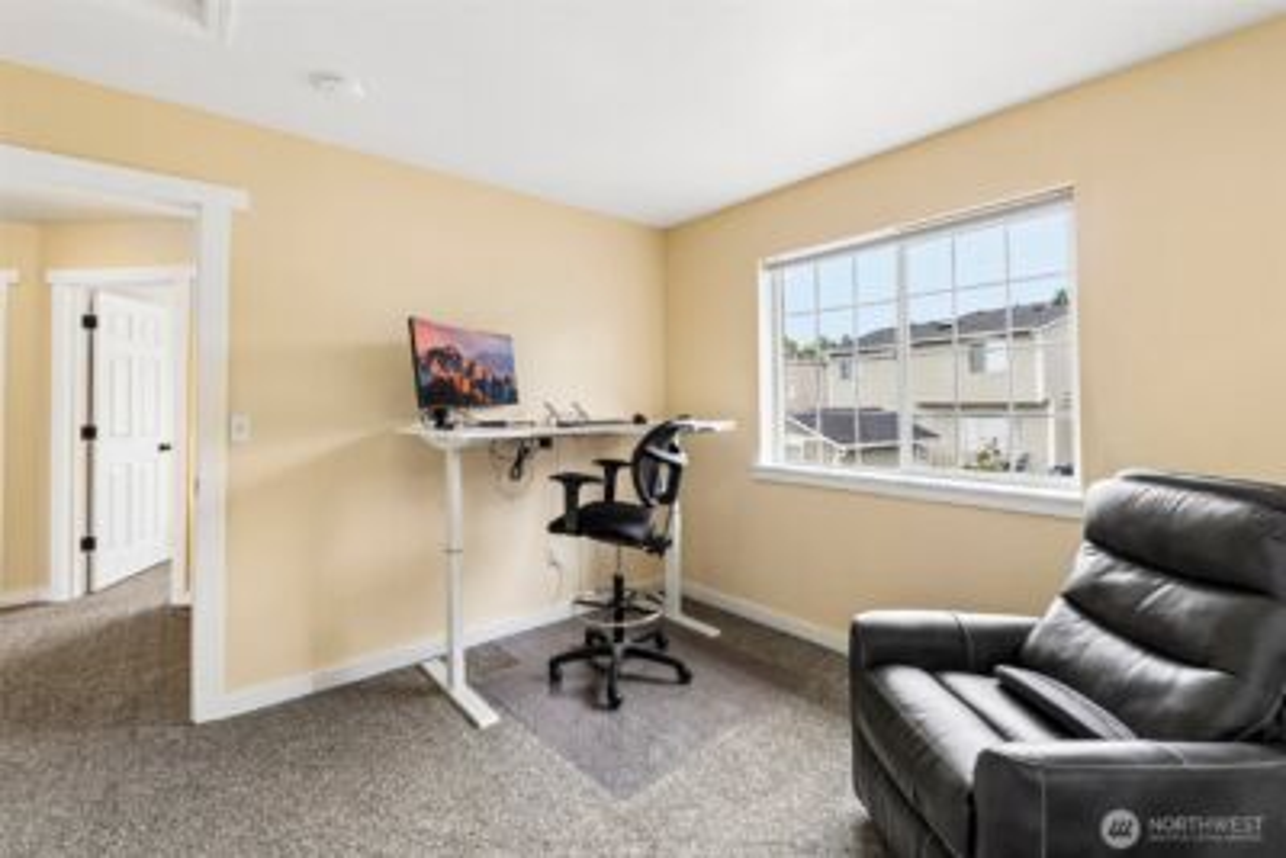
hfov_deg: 100.4
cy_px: 429
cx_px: 643
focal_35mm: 15
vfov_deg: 77.4
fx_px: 536
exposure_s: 1/10
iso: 250
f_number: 9
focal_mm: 10
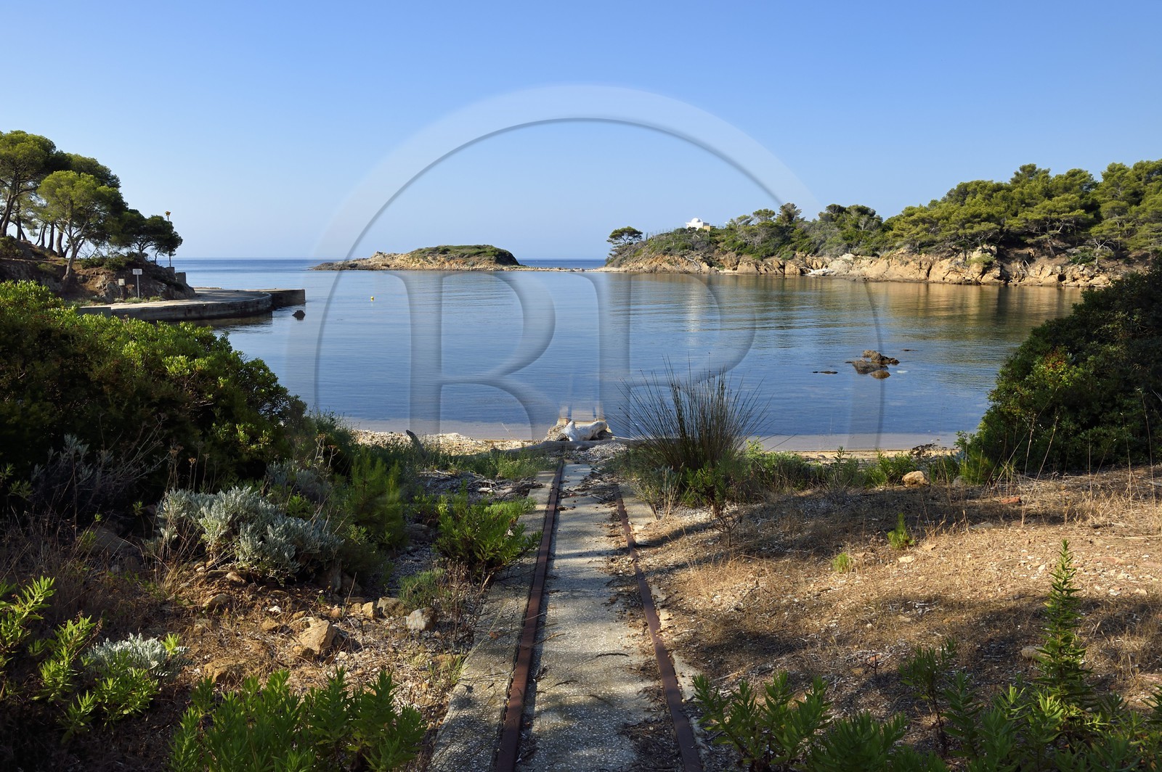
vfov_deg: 46.3
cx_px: 581
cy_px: 386
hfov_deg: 65.5
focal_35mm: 28
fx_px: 903
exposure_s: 1/250
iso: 200
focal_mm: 28
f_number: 11
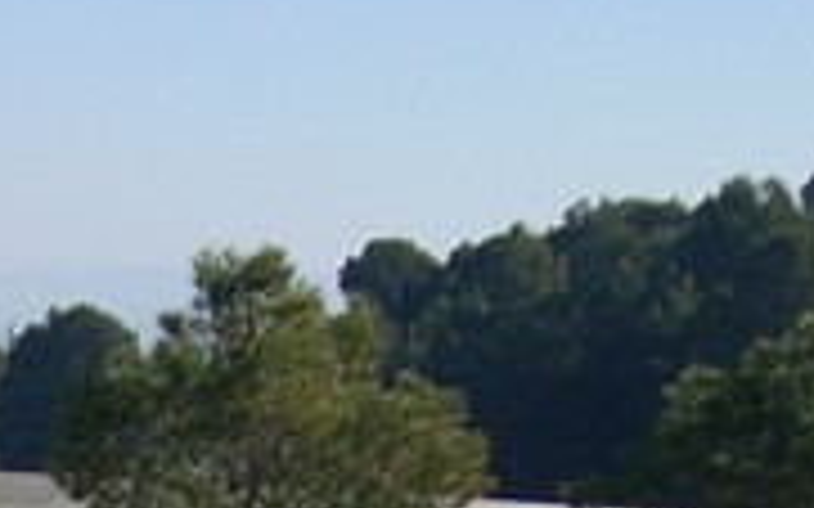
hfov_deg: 9.3
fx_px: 4790
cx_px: -670
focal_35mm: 216
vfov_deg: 5.9
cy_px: 1101
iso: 64
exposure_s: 1/250
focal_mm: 7.6
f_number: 6.3
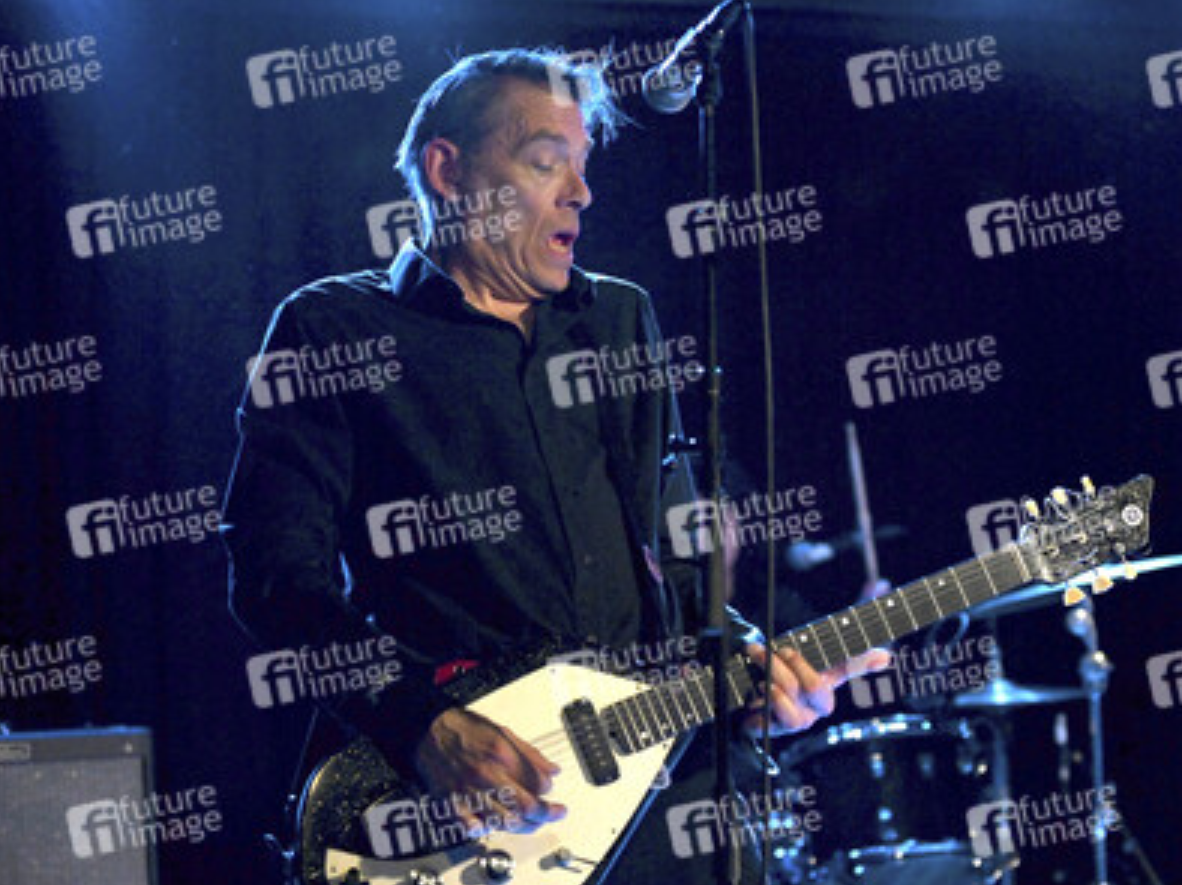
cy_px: 447
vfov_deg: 19.1
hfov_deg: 25.3
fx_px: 2628
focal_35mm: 77
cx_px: 664
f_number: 2.8
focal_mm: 70
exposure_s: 1/250
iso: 6400
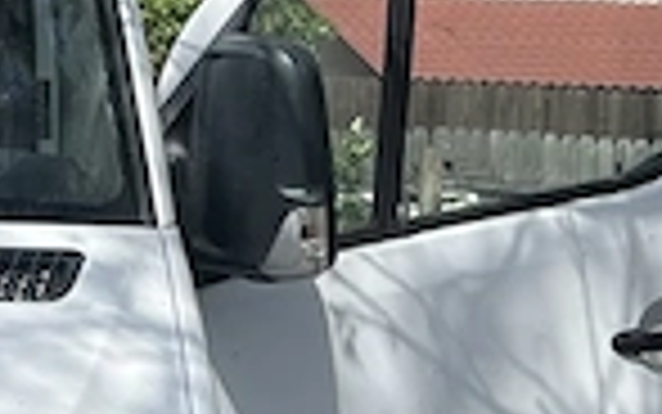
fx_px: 3375
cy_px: -135
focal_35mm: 187
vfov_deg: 7.0
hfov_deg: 10.9
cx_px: -270
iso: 50
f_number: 1.5
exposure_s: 1/4831
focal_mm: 5.7
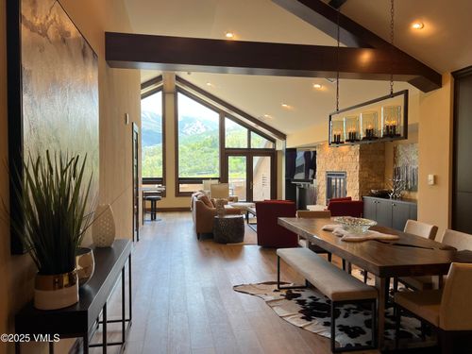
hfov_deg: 67.3
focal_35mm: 26
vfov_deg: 53.1
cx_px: 236
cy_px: 177
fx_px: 355
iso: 50
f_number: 1.5
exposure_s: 1/120
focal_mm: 5.7
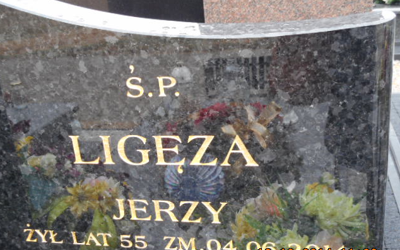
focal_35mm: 46
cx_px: 199
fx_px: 501
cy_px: 135
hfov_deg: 43.5
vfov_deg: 28.0
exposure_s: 1/30
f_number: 4.2
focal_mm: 7.6
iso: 220
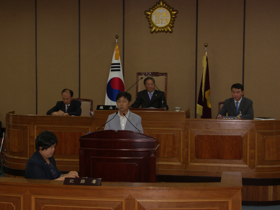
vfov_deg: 21.0
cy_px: 105
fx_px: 566
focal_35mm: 70
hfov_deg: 27.8
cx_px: 140
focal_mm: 18
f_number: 3.2
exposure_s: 1/60
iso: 100
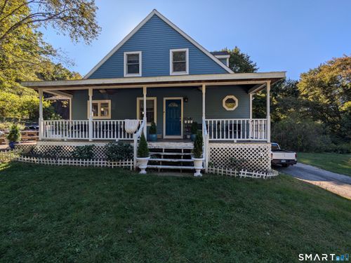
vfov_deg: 85.7
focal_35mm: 14
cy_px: 132
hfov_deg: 102.1
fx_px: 142
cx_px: 176
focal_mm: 1.83
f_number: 2.2
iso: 36
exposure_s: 1/1058
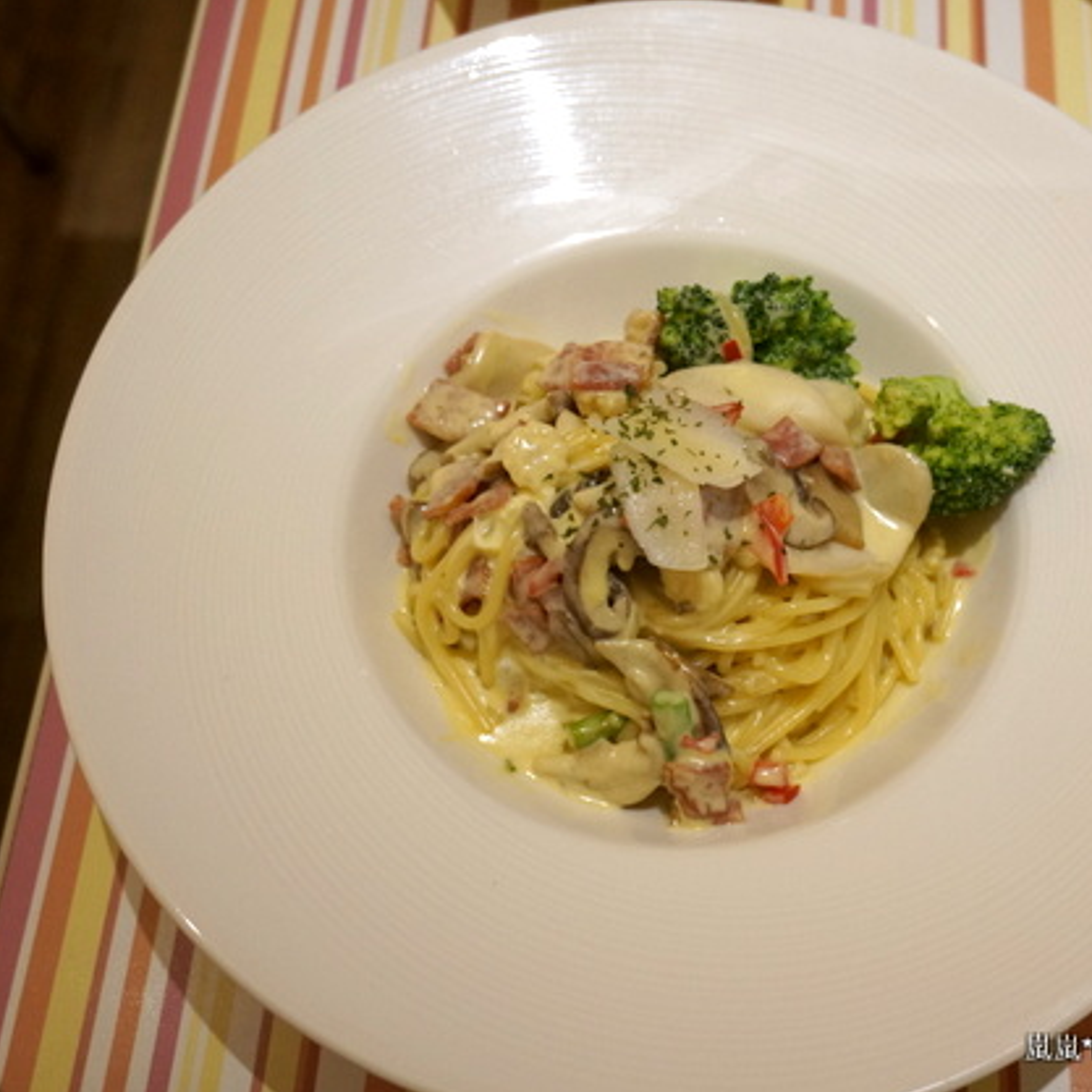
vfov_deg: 39.2
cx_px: 678
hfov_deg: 38.9
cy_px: 543
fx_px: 1535
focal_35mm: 43
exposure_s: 1/60
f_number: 4
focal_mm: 22
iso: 640
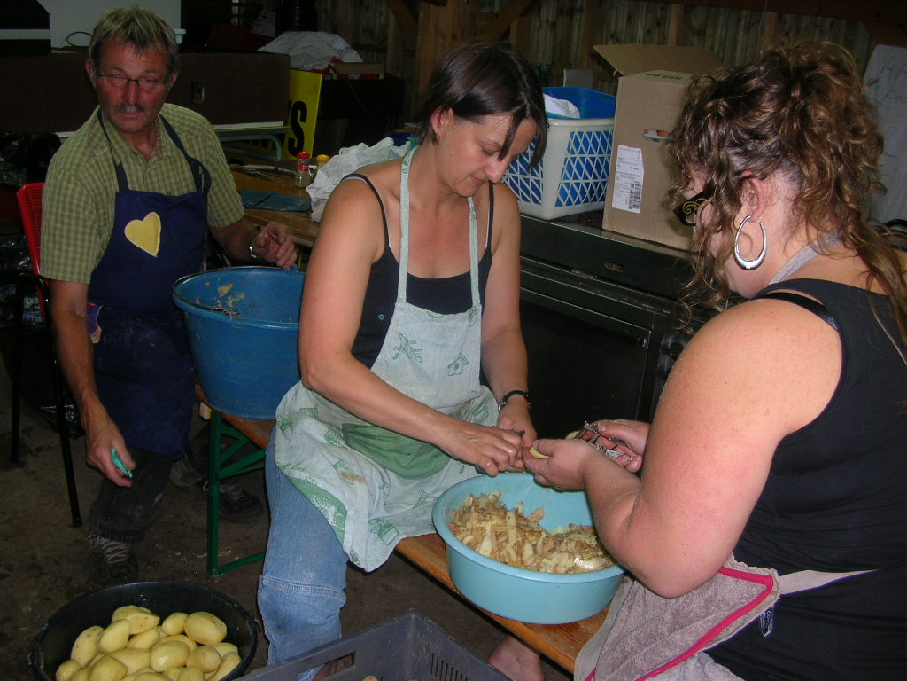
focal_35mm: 35
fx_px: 917
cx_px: 454
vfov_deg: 40.7
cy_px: 340
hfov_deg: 52.6
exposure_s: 1/60.1
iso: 50
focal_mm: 5.8
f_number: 2.8
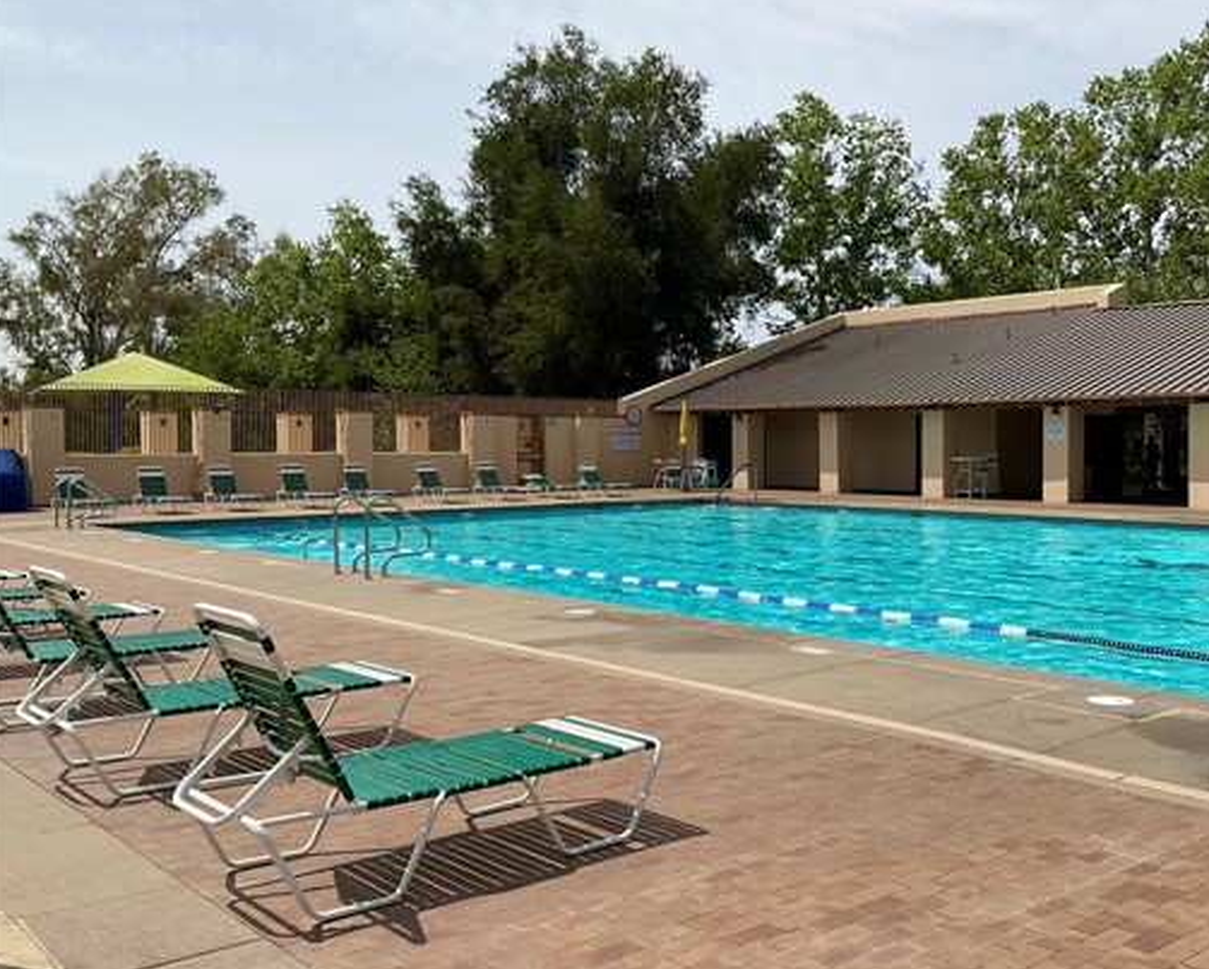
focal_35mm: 36
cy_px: 488
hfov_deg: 49.8
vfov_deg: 41.2
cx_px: 757
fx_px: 1289
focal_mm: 3
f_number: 1.8
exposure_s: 1/3534
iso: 16
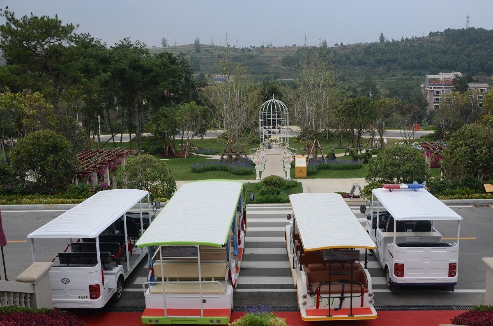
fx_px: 492
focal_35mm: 36
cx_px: 246
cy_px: 163
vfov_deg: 36.7
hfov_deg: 53.2
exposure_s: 1/200
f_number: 7.1
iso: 100
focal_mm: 24
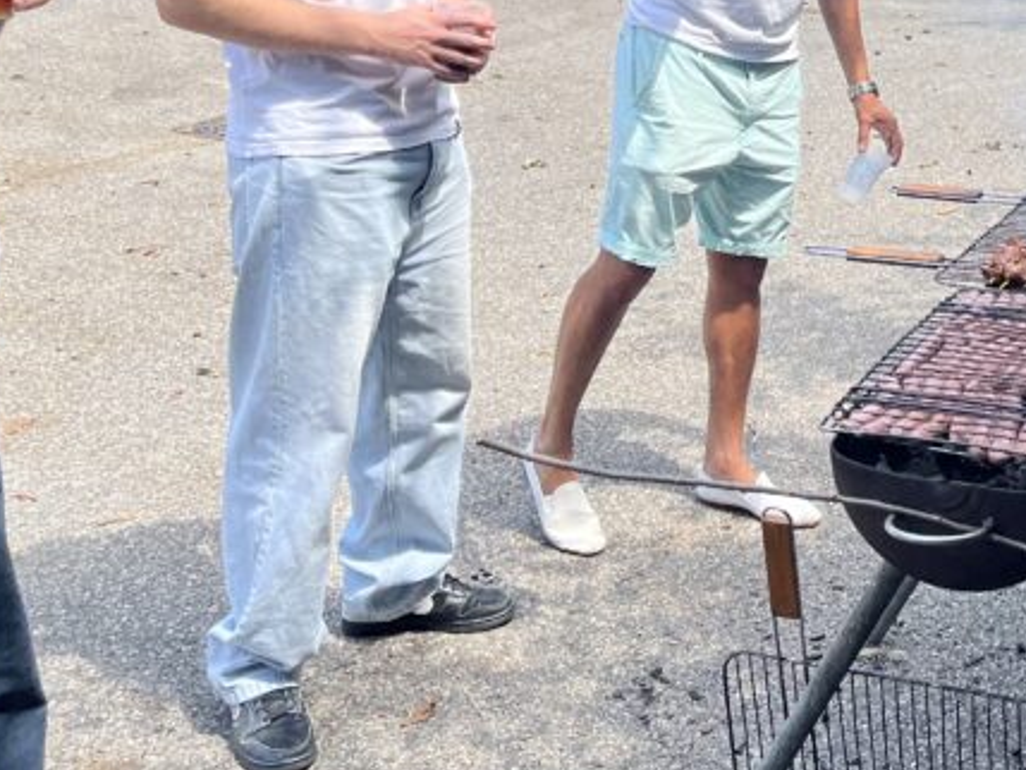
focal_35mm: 62
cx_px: 1000
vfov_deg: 23.0
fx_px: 1838
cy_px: 69
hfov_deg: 29.4
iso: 50
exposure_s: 1/1422
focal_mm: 5.1
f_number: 1.6
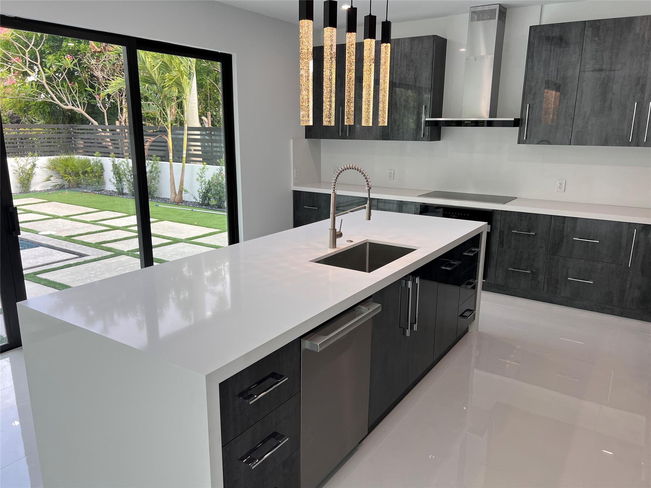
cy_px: 244
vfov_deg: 53.1
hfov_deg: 67.3
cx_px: 326
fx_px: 489
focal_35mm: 26
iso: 40
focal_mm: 5.7
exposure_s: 1/120
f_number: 1.5
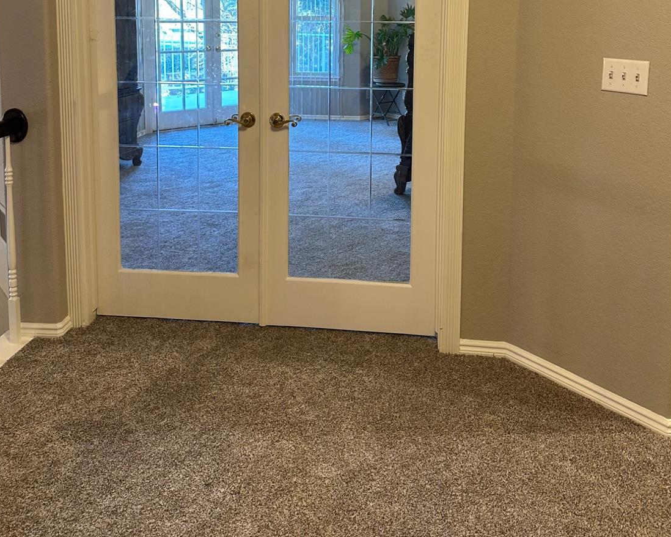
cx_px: 338
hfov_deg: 55.7
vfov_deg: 43.1
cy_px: 87
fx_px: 635
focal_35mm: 32
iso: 250
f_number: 1.78
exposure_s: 1/60
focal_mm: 6.86
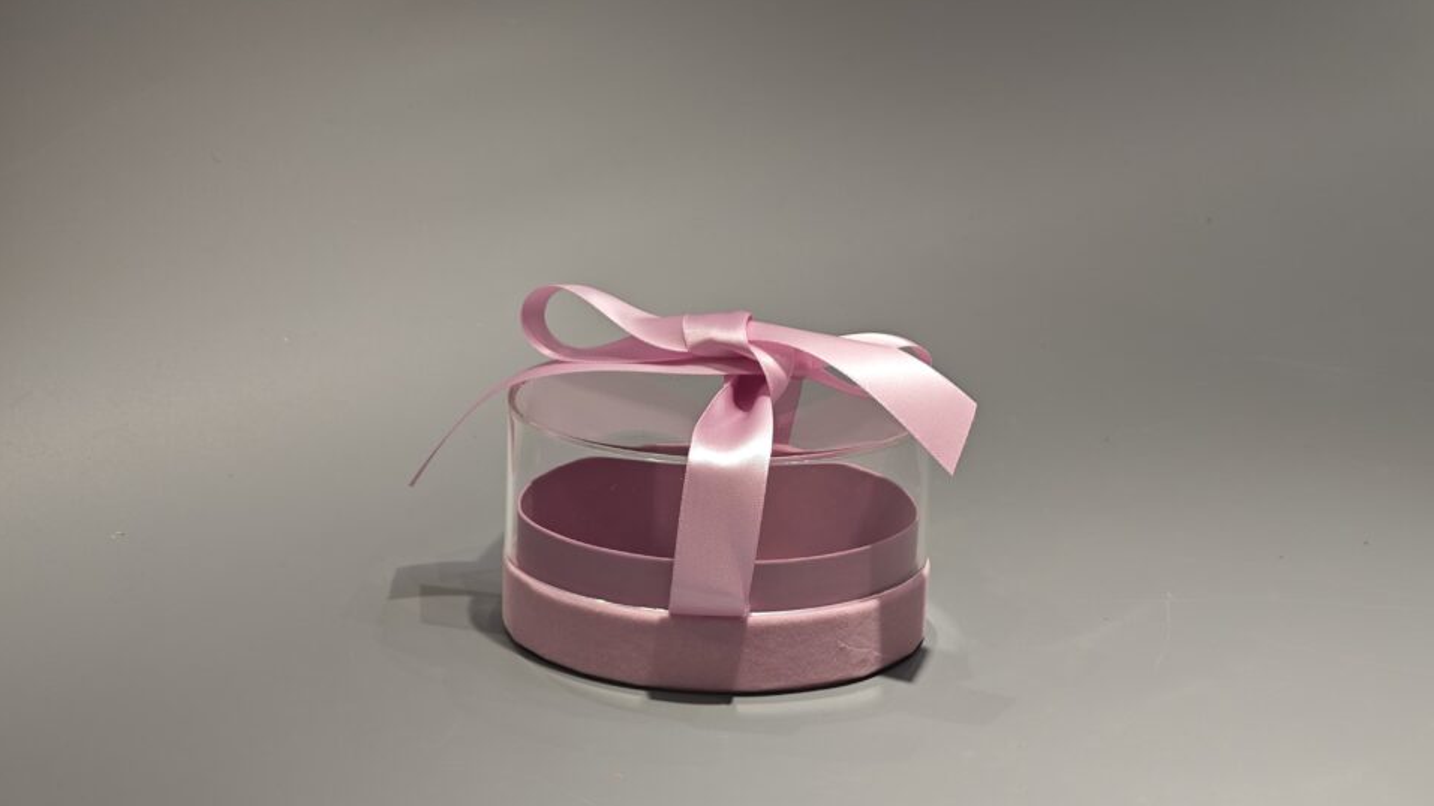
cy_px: 508
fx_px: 3118
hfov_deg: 25.9
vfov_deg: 14.7
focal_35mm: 82
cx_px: 716
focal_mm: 10.1
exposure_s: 1/100
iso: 125
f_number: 2
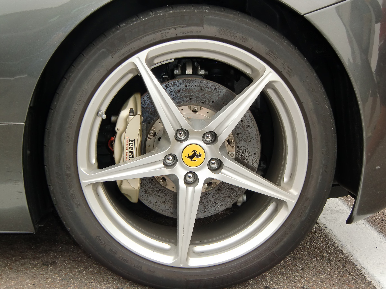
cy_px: 144
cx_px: 193
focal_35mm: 55
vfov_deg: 26.6
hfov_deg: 34.9
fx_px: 613
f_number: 4.2
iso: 64
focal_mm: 9.8
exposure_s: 1/60
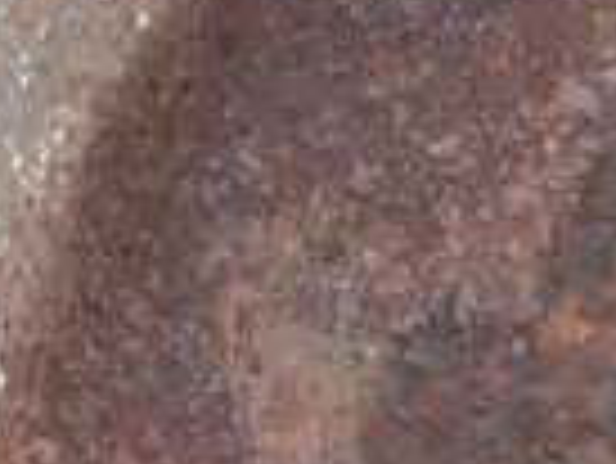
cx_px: 1376
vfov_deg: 5.5
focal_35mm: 269
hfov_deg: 7.0
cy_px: 151
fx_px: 4791
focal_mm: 18
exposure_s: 1/60
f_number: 4
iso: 250
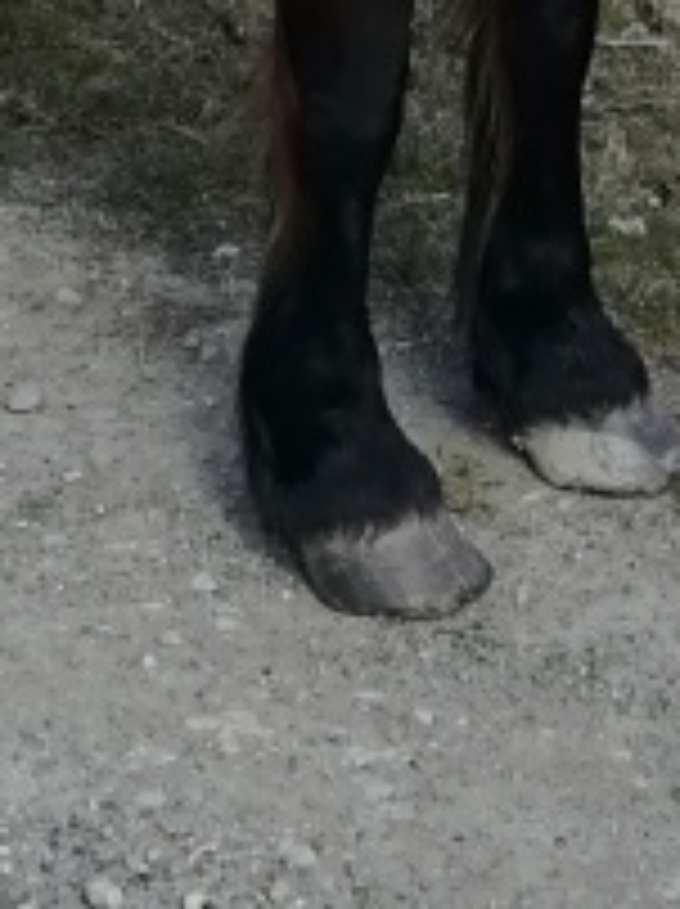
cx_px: 279
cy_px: -819
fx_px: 3465
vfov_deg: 13.2
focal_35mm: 132
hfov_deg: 11.2
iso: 50
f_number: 2.2
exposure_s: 1/451
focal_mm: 3.83
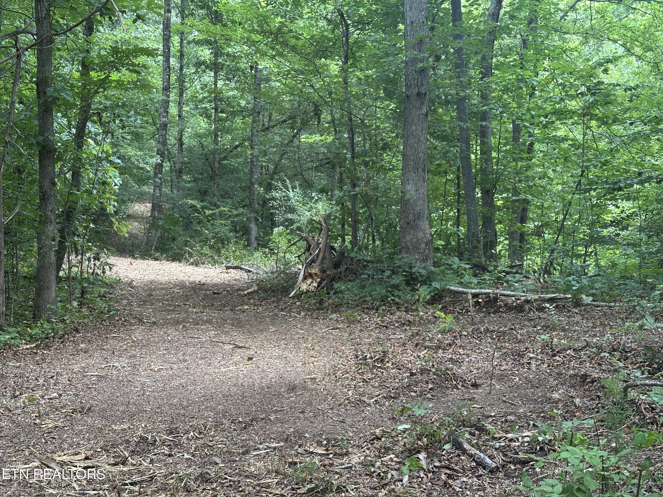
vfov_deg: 30.3
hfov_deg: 39.7
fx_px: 919
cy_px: 248
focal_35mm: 48
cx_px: 332
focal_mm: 6.86
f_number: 1.78
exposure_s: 1/121
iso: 50
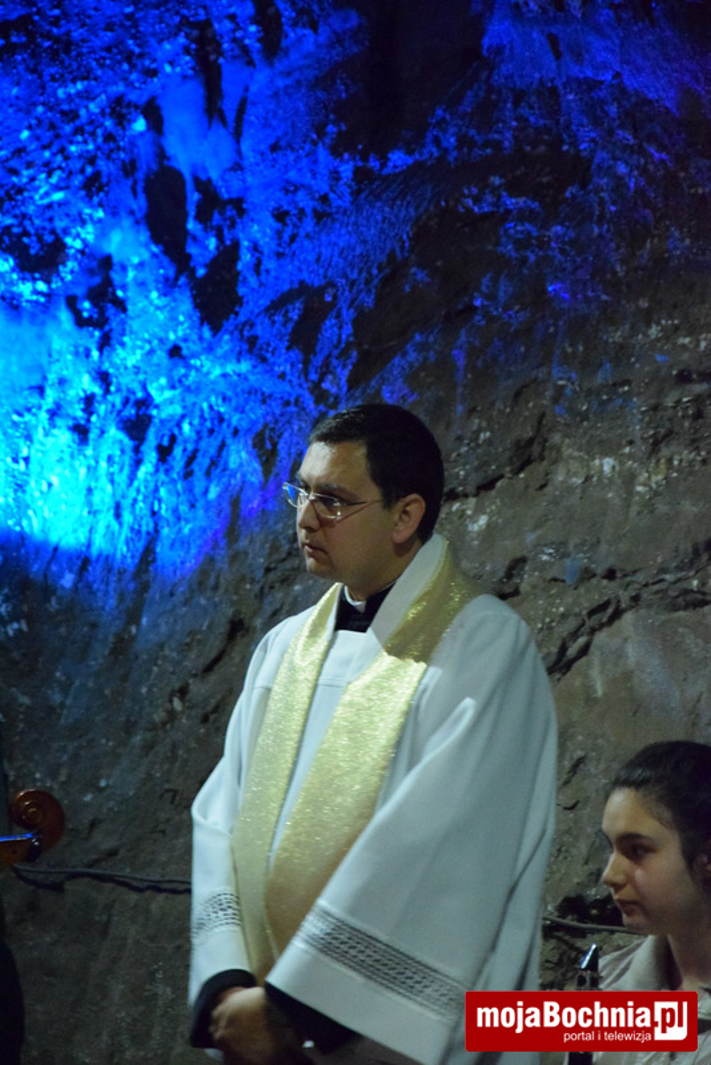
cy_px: 532
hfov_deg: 8.7
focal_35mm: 158
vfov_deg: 13.0
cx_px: 356
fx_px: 4662
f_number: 5.6
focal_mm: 105
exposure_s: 1/15
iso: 12800
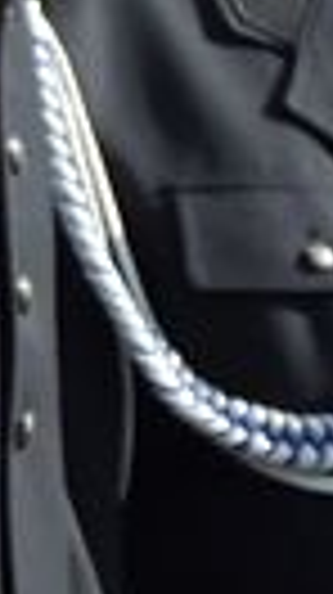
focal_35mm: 1061
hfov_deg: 1.1
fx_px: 16704
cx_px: -1260
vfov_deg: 2.0
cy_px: -389
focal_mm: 105
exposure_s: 1/640
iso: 400
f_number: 6.3
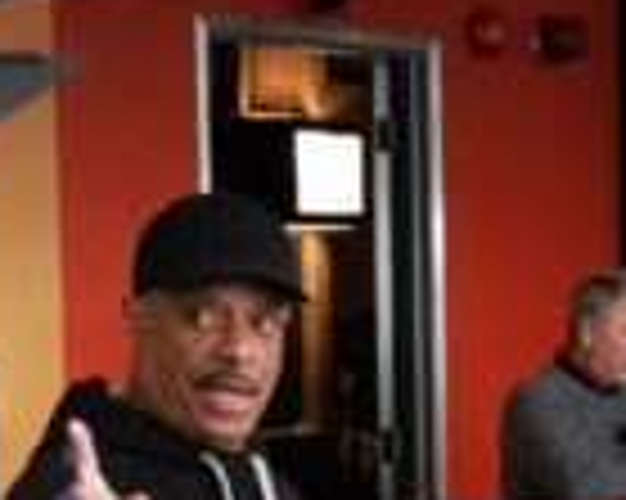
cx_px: 644
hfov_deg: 11.8
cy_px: 806
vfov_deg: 9.2
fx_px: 2999
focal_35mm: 162
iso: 6400
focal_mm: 40
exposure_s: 1/160
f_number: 5.6
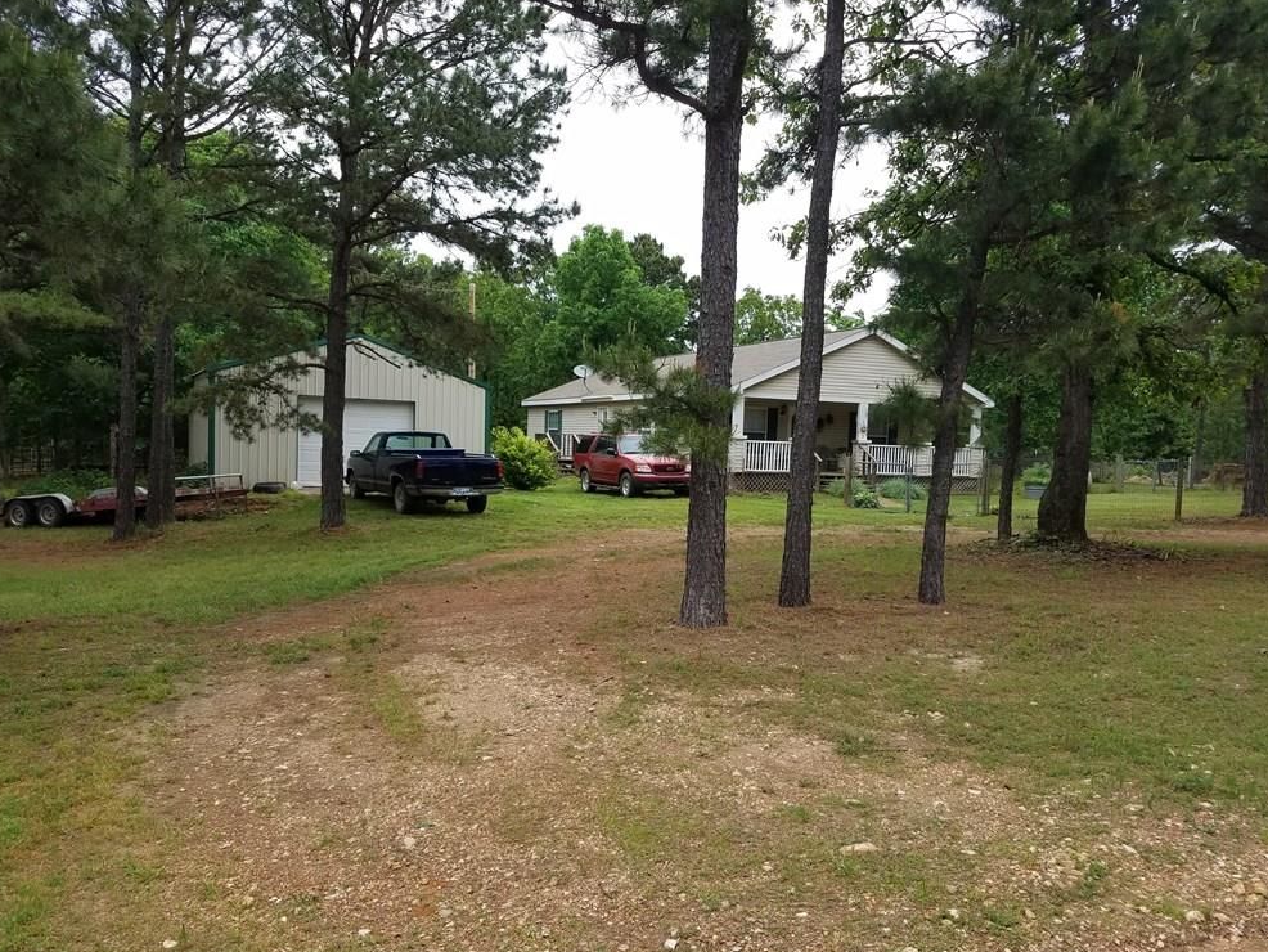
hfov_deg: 65.3
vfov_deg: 51.4
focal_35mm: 27
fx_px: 989
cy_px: 468
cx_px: 638
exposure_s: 1/770
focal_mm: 4.2
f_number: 1.7
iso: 50
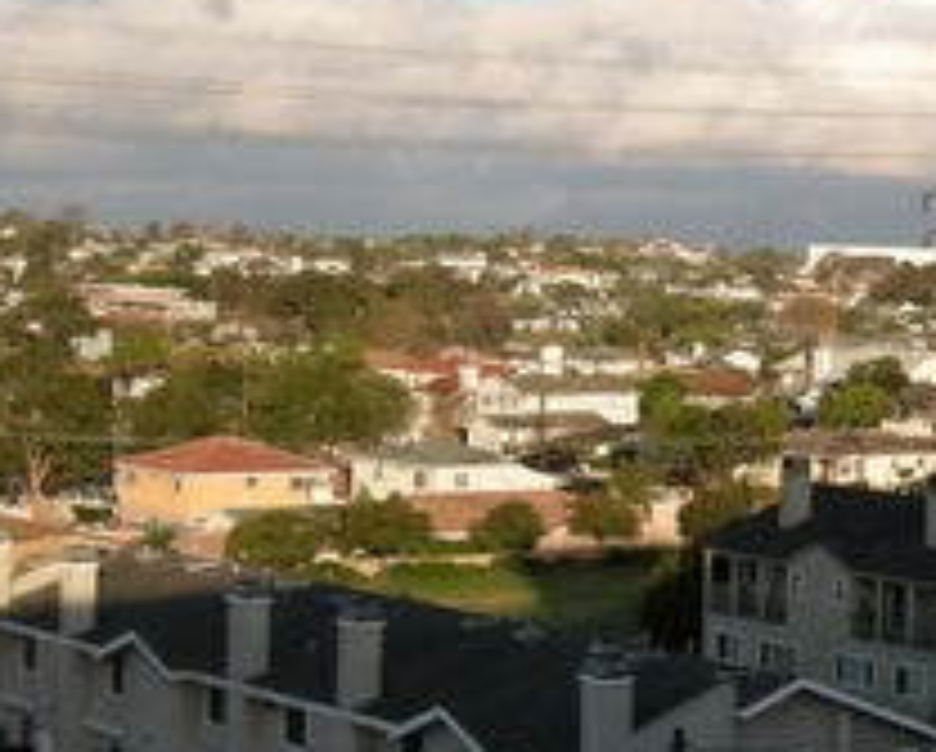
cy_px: 369
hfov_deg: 17.5
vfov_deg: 14.8
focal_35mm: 104
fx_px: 2885
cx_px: 1161
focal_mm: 7.9
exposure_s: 1/486
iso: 64
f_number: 2.8
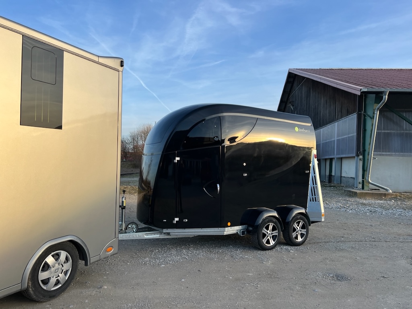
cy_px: 154
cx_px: 206
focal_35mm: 26
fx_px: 309
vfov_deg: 53.1
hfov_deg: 67.3
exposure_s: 1/991
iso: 50
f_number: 1.5
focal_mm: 5.7
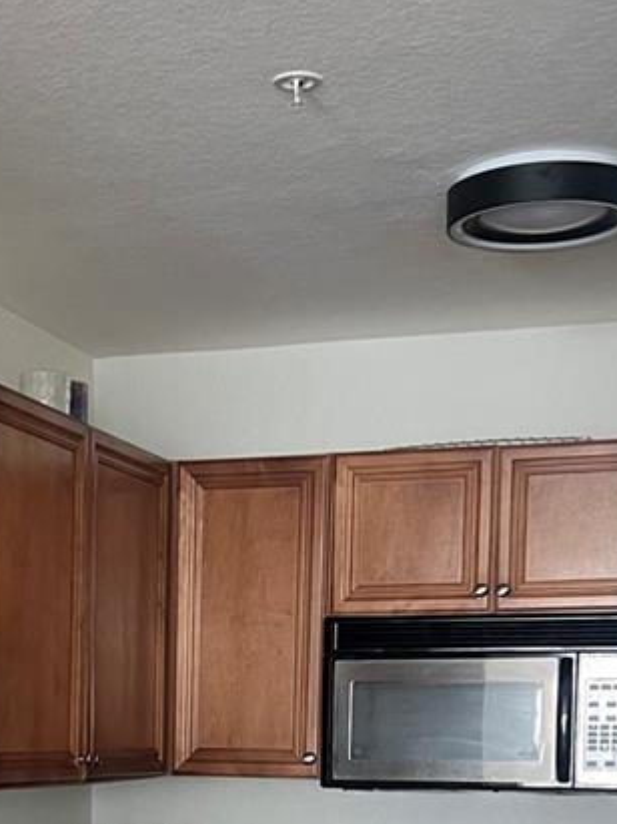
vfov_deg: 24.2
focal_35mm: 76
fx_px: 1807
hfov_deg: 19.1
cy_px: 872
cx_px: 102
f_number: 1.5
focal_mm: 5.7
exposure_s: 1/60
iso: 200
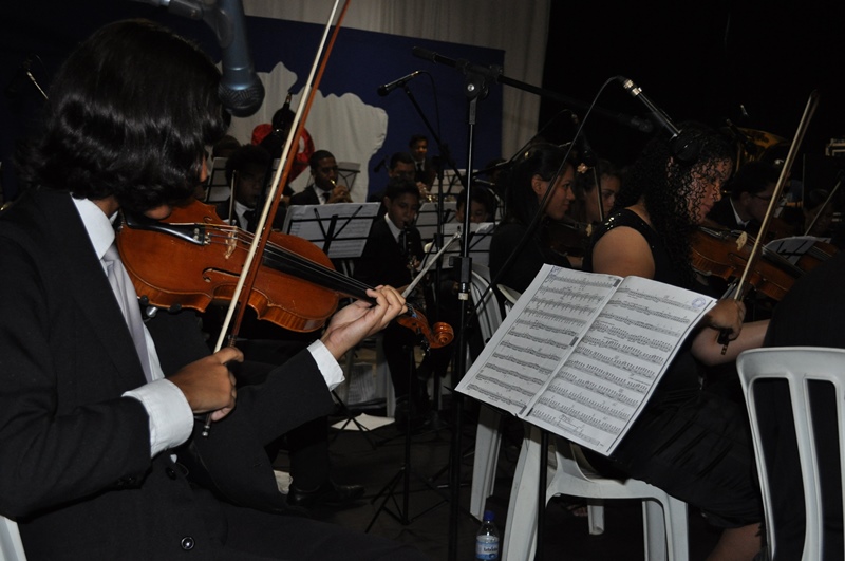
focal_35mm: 42
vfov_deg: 31.8
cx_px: 422
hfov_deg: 46.5
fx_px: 984
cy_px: 280
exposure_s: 1/60
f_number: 4.5
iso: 800
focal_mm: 28
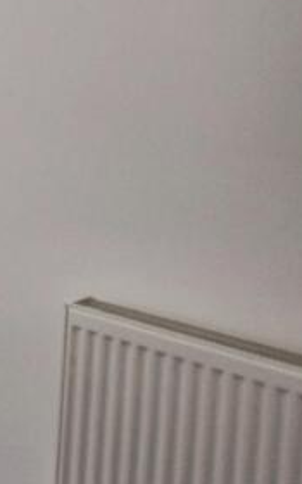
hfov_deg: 15.3
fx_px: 737
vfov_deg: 34.6
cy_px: 65
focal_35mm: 56
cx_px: -392
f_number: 4
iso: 640
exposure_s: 1/60
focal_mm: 10
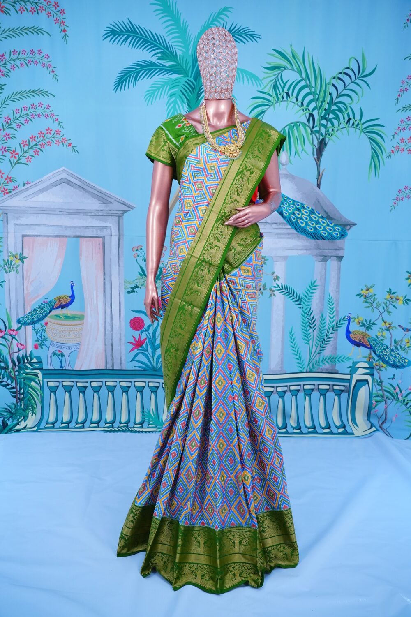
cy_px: 308
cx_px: 206
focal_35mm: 30
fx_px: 514
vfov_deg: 61.9
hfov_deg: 43.6
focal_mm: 30
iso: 1250
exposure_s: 1/640
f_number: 5
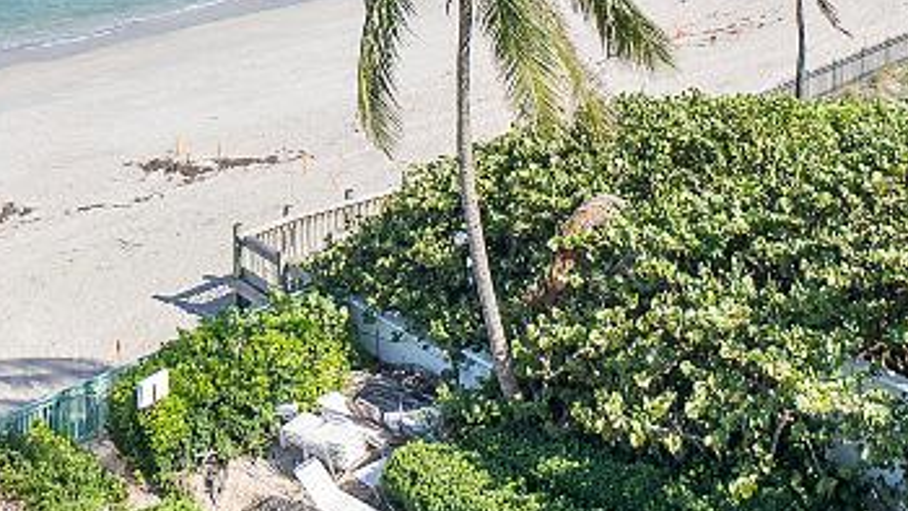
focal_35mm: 62
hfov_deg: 33.8
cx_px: 384
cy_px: -428
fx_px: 1493
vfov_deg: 16.2
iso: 200
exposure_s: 1/1000
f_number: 9
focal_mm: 12
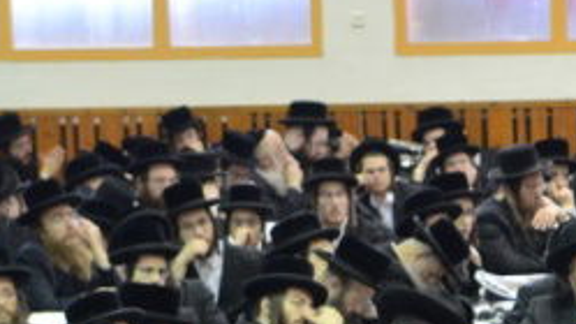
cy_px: 548
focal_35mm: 309
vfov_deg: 3.9
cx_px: 534
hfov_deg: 7.0
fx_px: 4719
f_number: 3.2
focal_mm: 48
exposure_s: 1/100
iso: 1600
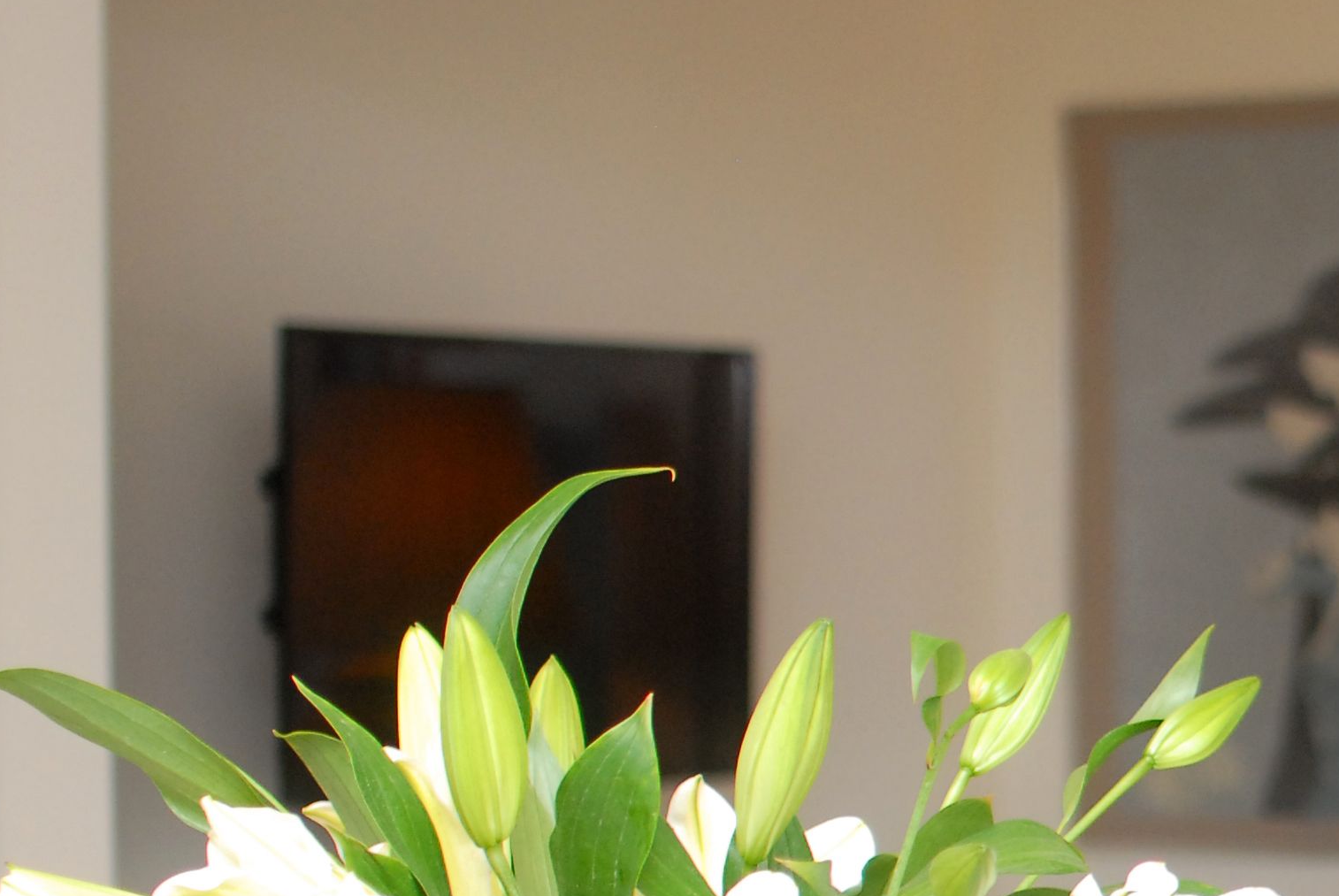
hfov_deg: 14.8
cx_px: 1591
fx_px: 5000
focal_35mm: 134
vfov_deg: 10.2
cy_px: 814
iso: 400
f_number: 2.5
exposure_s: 1/250
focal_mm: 35
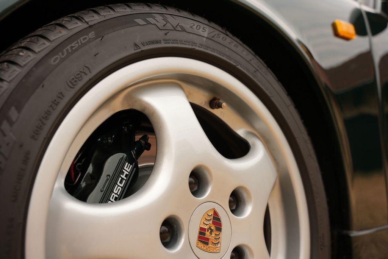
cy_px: 130
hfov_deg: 47.7
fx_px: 439
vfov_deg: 32.9
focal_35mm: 41
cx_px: 194
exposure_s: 1/60
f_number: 4
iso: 125
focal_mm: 40.7
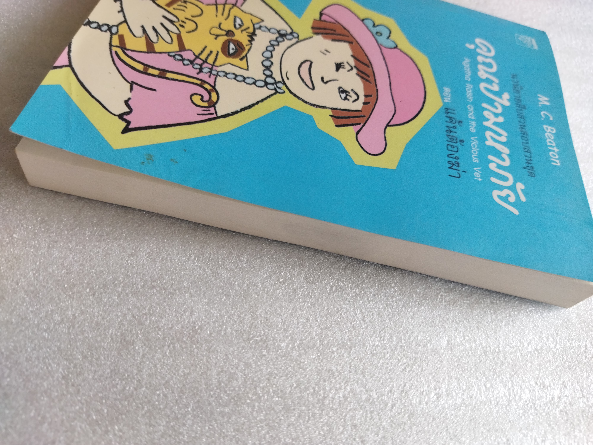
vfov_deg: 51.4
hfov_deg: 65.3
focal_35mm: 27
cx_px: 296
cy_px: 222
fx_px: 463
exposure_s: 1/60
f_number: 1.79
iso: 120
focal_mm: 4.71
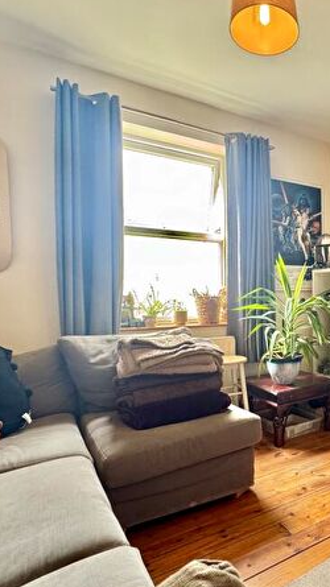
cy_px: 309
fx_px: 374
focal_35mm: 24
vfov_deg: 76.3
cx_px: 310
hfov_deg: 42.7
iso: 250
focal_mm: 2.22
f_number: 2.2
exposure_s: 1/50
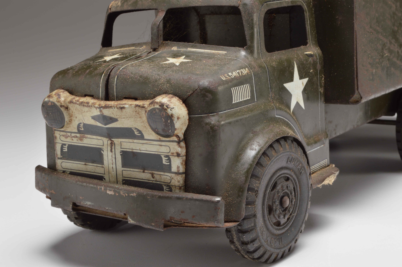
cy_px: 134
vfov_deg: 20.1
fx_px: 753
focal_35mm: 68
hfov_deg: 29.9
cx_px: 201
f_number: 20
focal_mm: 45
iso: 100
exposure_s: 1/100
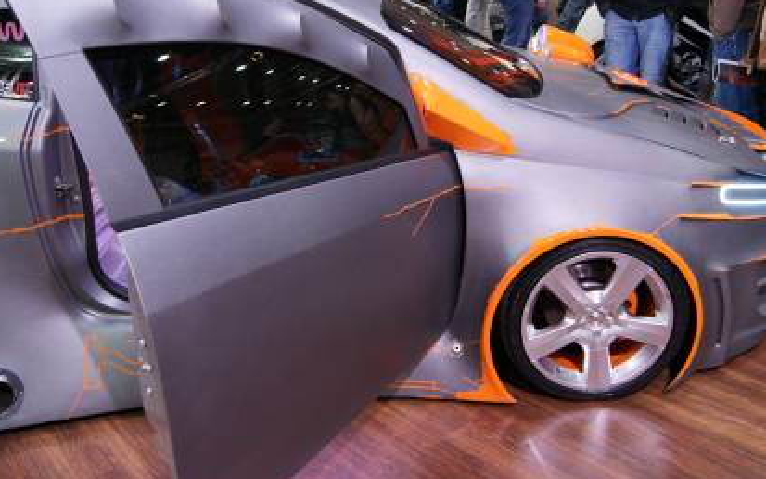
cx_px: 399
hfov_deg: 52.7
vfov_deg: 34.3
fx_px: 772
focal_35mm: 37
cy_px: 182
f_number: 3.5
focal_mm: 20
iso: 400
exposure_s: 1/30
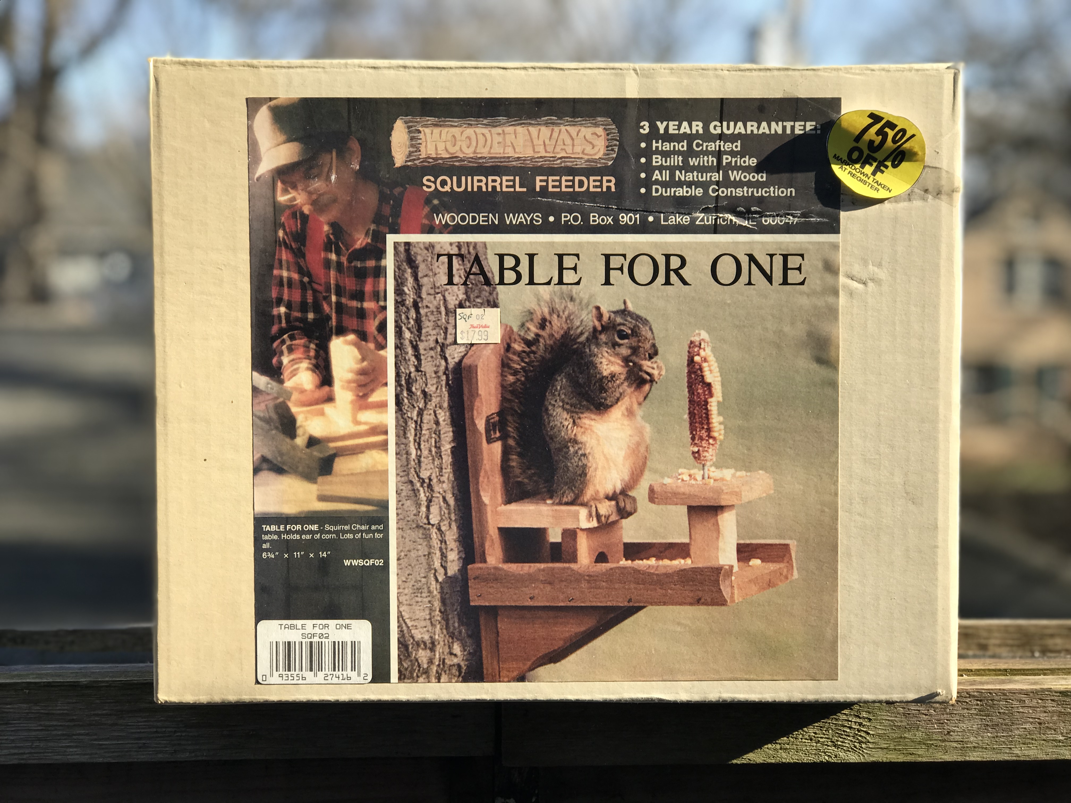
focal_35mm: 57
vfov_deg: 25.7
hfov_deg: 33.8
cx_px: 536
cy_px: 402
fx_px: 1764
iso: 20
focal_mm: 6.6
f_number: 2.8
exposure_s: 1/329
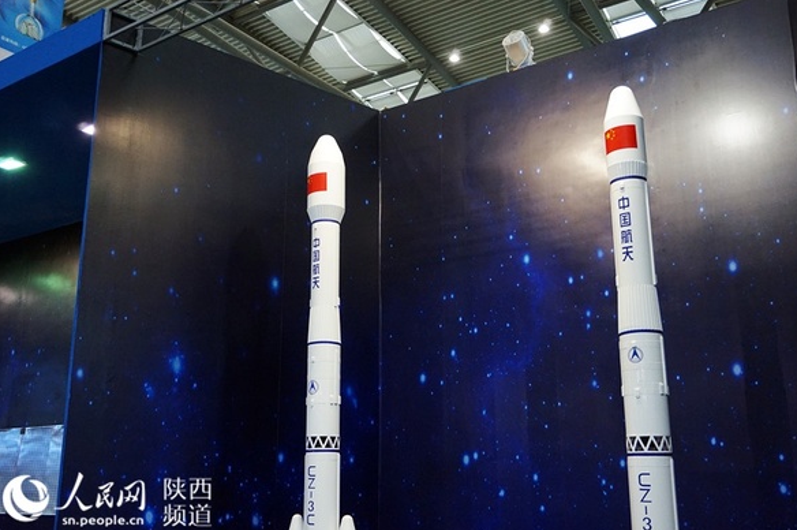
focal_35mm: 37
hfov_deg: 51.9
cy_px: 264
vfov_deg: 35.9
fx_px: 818
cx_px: 396
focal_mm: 24
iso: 2000
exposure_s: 1/160
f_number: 4.5
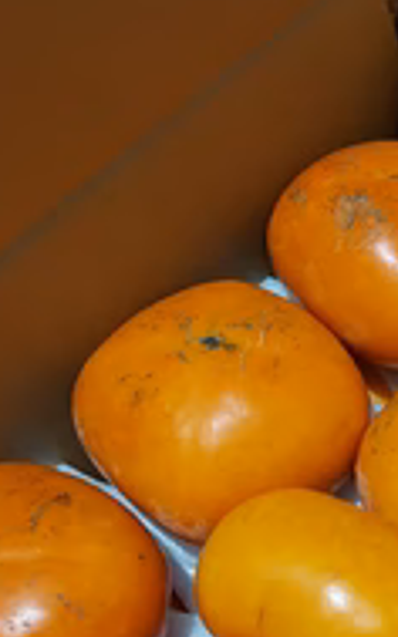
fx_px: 973
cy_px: 445
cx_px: 455
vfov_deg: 35.8
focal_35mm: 56
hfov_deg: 21.7
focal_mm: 4.6
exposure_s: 1/50
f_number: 2
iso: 400
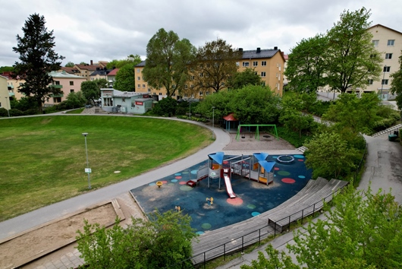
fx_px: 246
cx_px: 201
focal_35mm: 22
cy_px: 134
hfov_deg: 78.6
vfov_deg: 57.3
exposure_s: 1/80
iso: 100
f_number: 2.8
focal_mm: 8.38
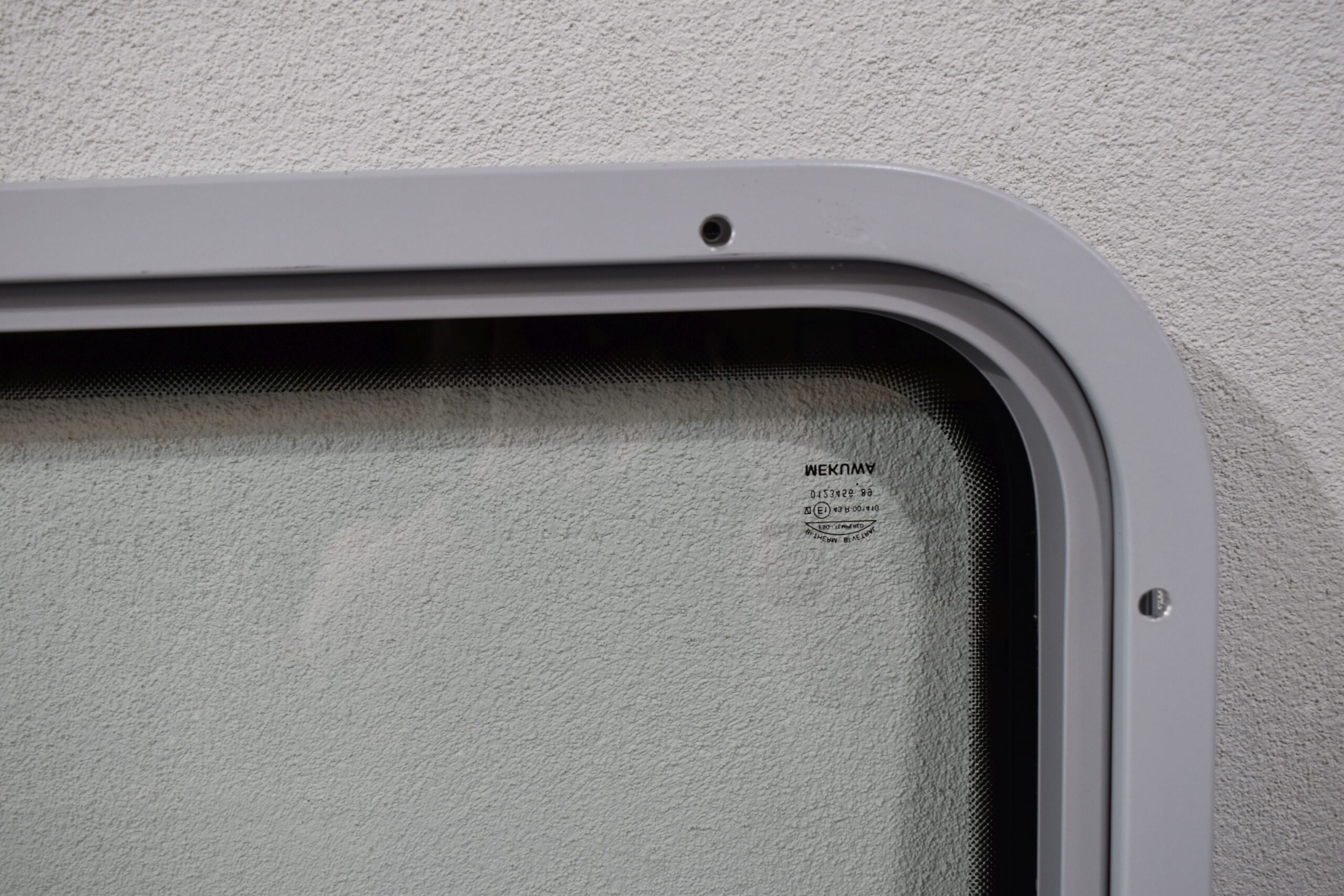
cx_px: 672
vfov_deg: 34.2
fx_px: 1456
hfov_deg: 49.6
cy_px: 448
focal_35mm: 39
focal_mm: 26
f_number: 5.6
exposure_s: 1/125
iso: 320
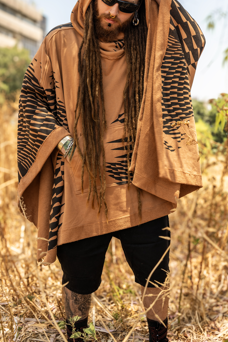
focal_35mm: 39
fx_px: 370
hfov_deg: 33.8
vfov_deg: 49.5
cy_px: 178
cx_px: 157
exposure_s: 1/100
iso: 100
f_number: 6.3
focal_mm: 28
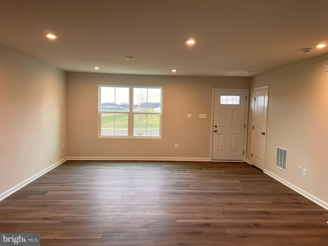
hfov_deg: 67.3
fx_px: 246
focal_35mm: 26
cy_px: 123
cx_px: 164
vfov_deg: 53.1
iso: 80
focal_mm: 5.7
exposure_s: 1/120
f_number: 1.5
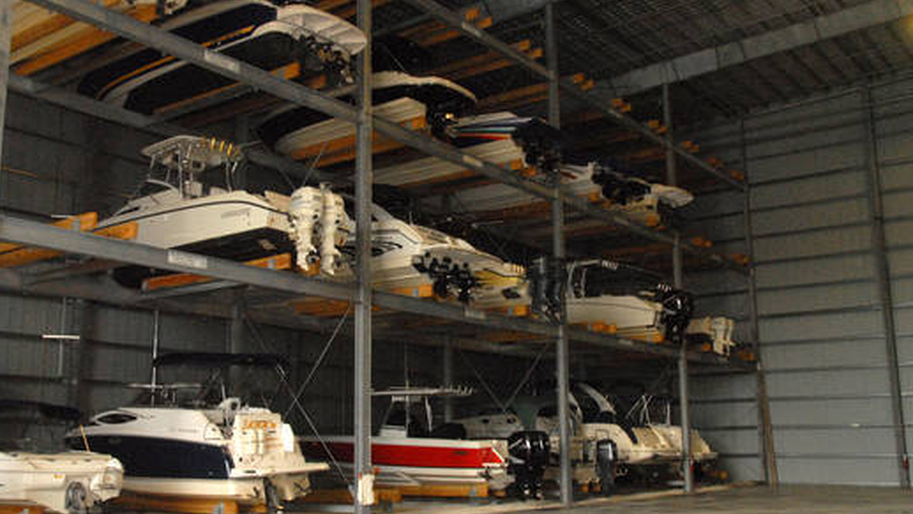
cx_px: 438
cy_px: 240
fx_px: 969
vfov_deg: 29.7
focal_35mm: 40
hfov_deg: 50.5
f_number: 8
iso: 1250
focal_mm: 22
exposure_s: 1/60
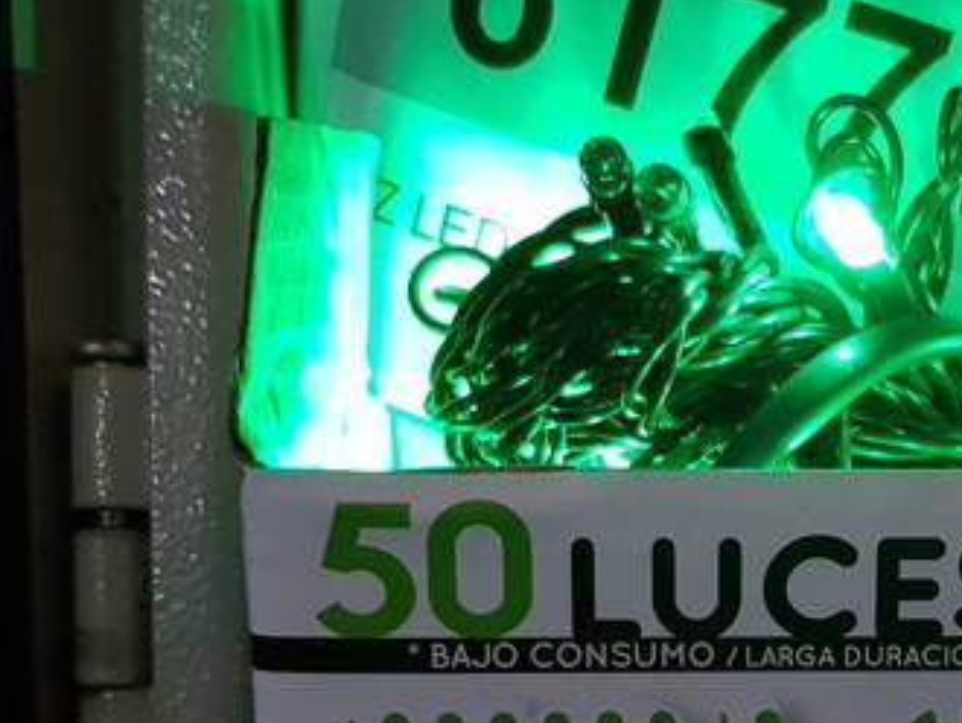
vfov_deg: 23.0
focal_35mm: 63
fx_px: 1752
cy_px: 589
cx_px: 793
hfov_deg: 29.9
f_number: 1.7
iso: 500
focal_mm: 4.2
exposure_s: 1/50
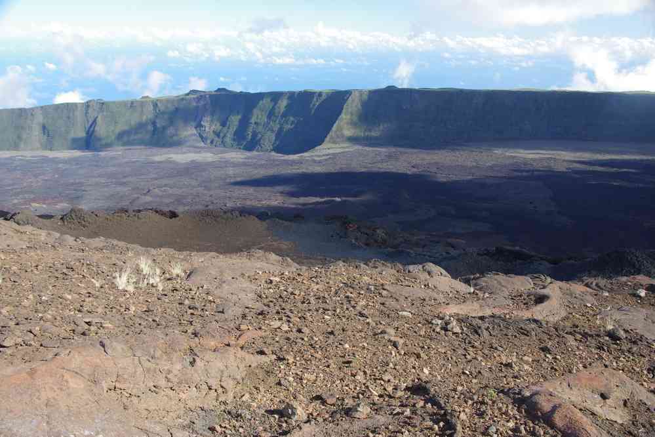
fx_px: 682
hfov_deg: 51.3
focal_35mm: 38
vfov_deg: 35.5
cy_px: 218
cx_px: 328
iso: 200
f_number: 9
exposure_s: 1/50
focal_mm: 25
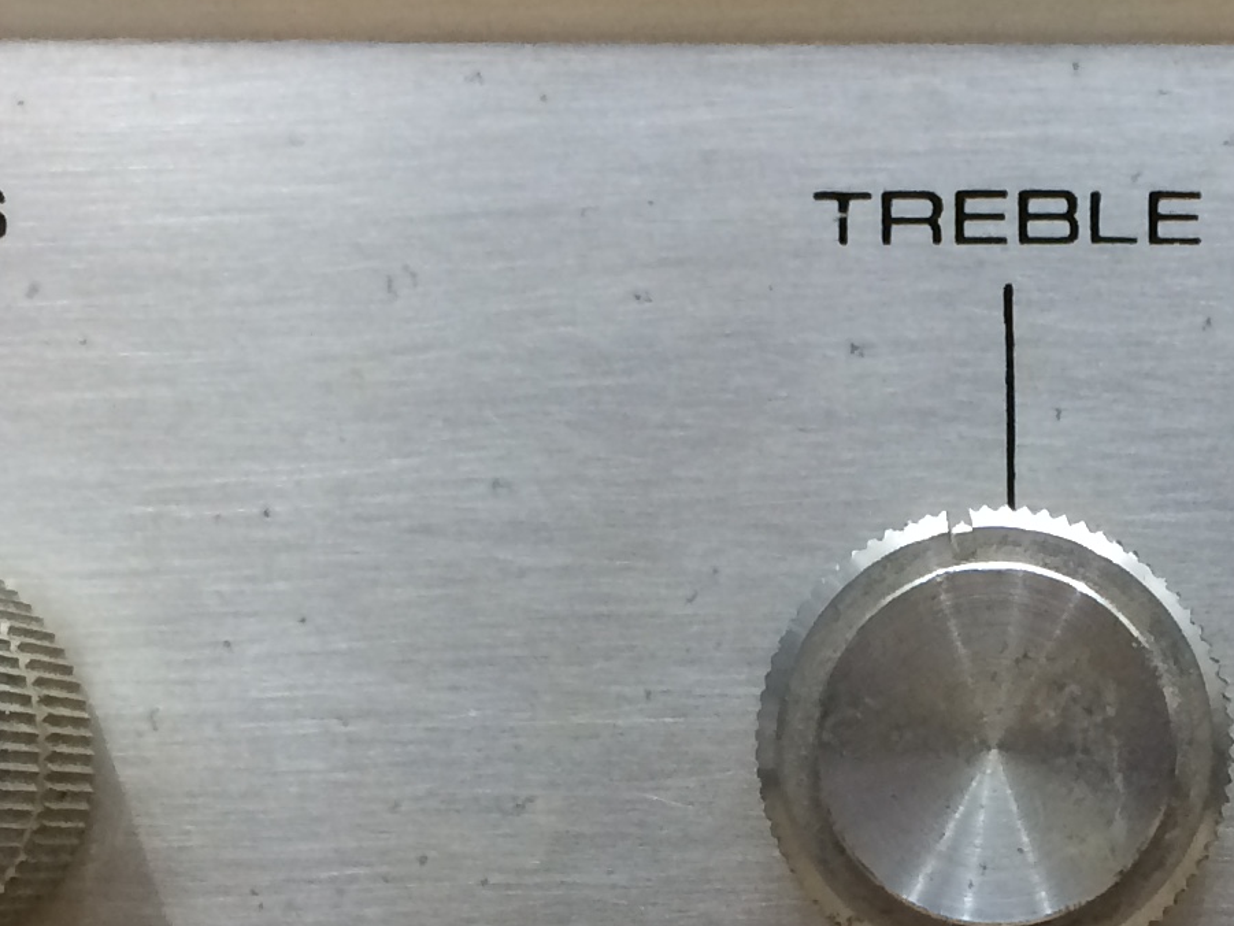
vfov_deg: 13.8
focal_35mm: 105
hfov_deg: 18.4
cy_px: 1037
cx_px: 1118
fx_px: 3744
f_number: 2.2
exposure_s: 1/33
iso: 125
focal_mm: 4.15
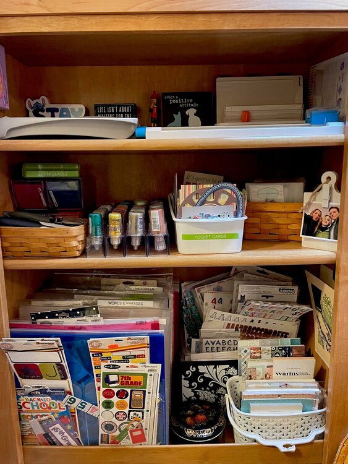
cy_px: 232
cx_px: 174
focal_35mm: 26
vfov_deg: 67.3
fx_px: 348
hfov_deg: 53.1
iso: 500
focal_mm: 4.2
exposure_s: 1/60
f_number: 1.6
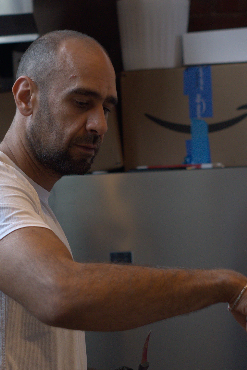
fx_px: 1708
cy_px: 243
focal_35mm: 166
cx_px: 79
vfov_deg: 12.4
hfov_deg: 8.3
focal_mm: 50
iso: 1000
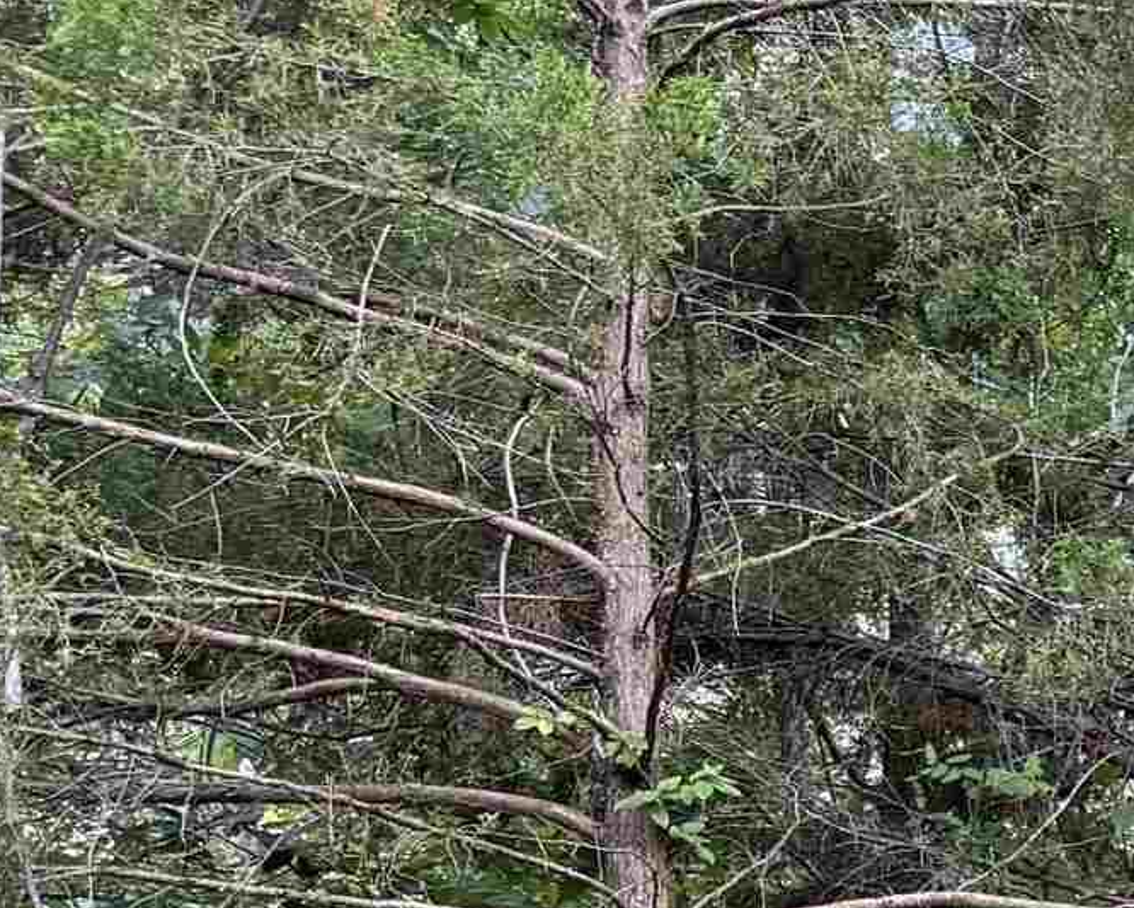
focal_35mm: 108
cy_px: 1276
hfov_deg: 14.6
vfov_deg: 13.6
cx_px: 2280
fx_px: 3625
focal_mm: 6.76
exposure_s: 1/196
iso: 200
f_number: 1.78
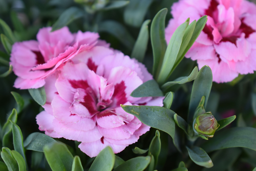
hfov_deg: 24.6
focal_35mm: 82
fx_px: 587
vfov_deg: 16.6
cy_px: 86
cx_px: 128
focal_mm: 55
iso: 400
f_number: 5.6
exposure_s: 1/100
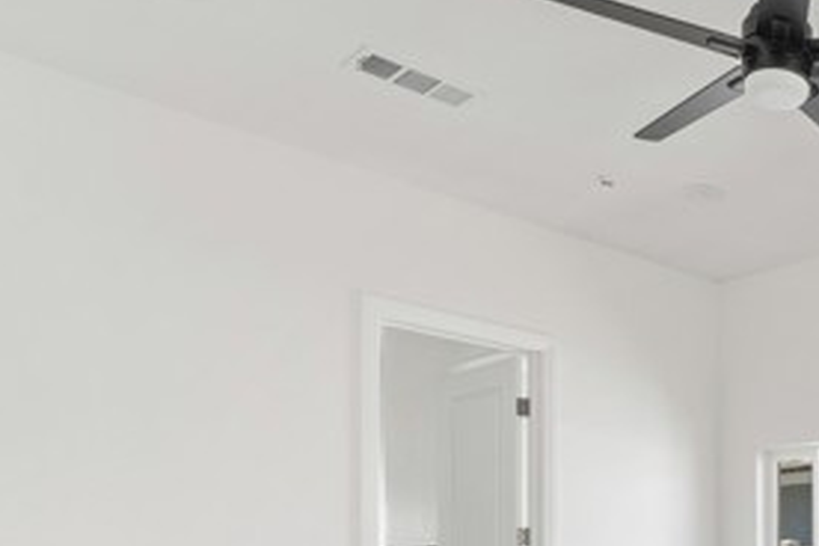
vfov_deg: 28.0
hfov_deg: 37.4
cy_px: 589
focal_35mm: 44
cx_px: 896
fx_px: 1001
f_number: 5.6
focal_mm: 19
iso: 400
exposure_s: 1/20
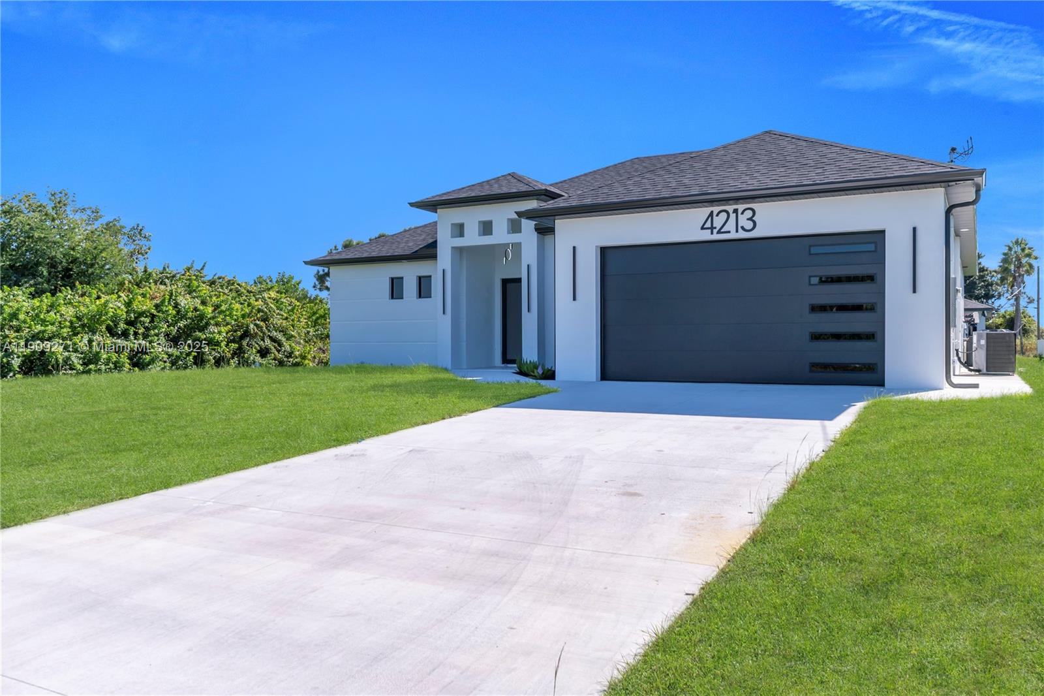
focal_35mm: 27
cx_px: 522
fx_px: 783
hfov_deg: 67.4
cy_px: 348
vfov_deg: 47.9
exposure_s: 1/400
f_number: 8
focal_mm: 18
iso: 100
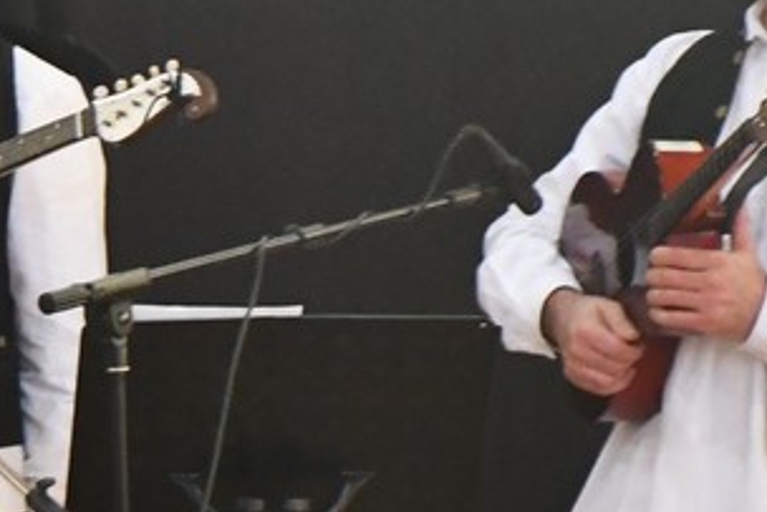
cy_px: 929
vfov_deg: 2.5
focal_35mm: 552
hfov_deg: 3.7
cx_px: -686
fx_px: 11766
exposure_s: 1/125
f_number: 5
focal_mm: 70
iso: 3200
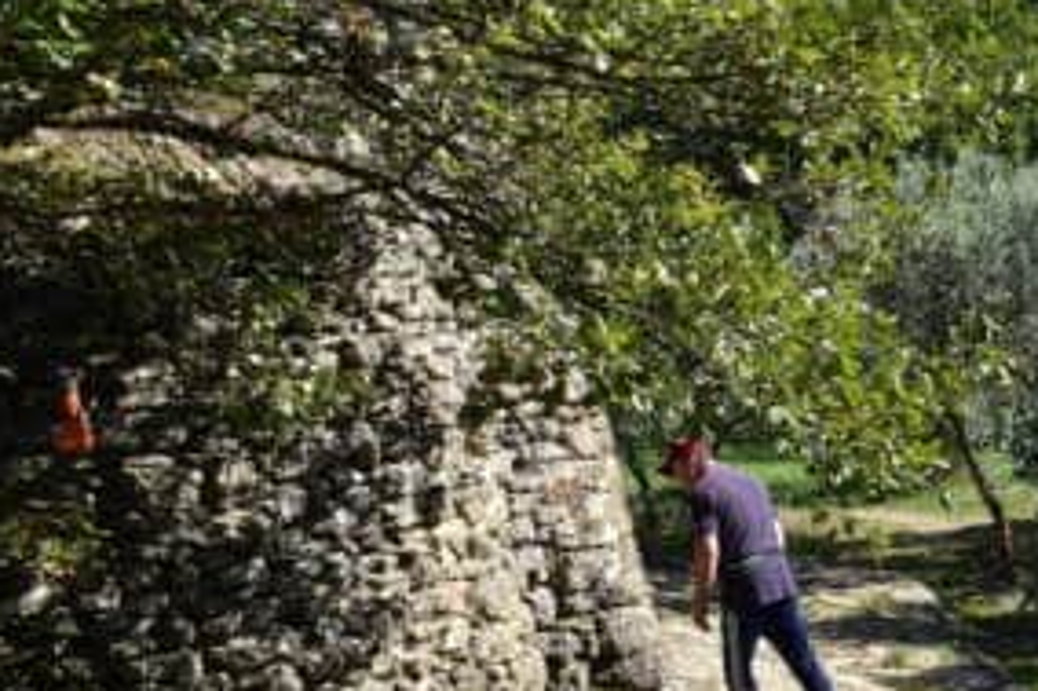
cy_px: 324
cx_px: 1239
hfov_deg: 24.8
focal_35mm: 74
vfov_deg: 18.4
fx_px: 2132
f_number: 11
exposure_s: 1/400
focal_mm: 20
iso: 400
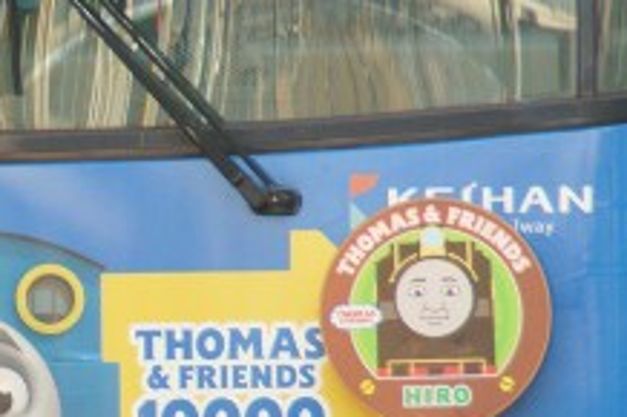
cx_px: 35
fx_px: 15297
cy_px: 306
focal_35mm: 879
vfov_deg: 1.6
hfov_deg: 2.3
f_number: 6.3
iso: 200
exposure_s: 1/125
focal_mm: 200
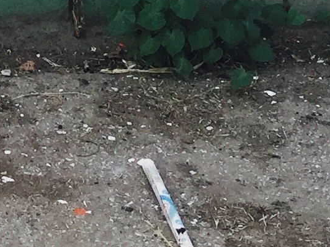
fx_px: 1677
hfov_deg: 10.5
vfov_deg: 7.7
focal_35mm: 176
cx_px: -291
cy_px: -401
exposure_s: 1/791
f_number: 2.2
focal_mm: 4.15
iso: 32
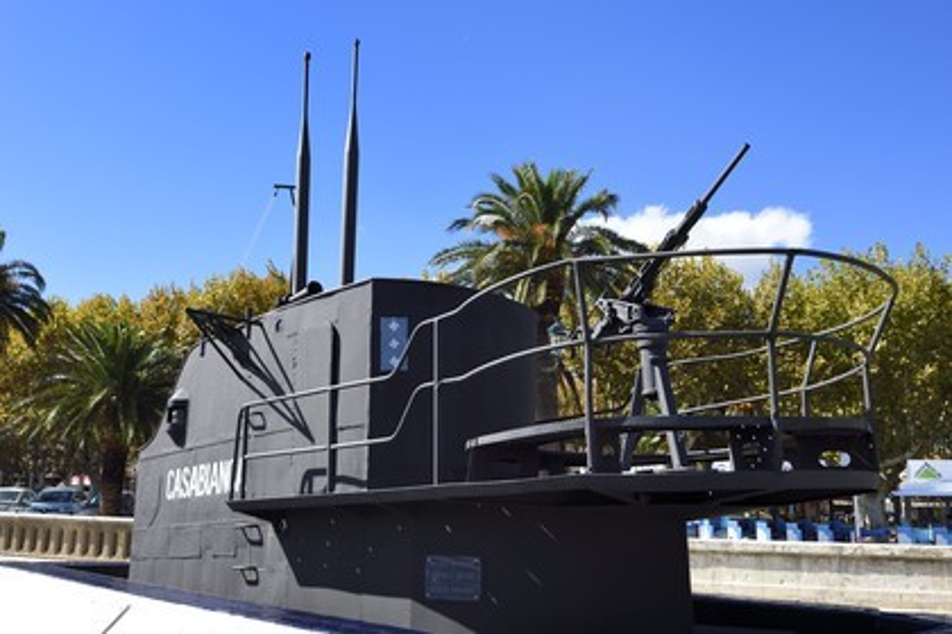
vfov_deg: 42.3
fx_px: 820
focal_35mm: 31
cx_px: 476
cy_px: 317
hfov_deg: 60.3
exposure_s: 1/250
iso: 200
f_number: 10
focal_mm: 31
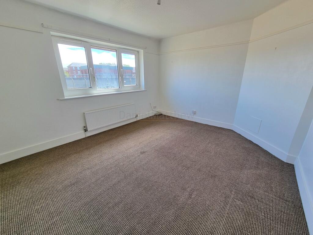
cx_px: 156
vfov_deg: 89.9
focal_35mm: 13
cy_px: 118
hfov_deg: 106.2
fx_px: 118
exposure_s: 1/119
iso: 50
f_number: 2.2
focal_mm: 2.2
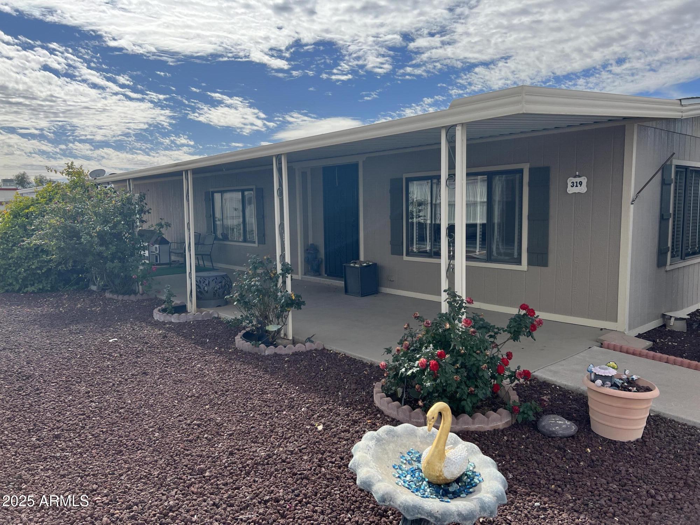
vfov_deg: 53.1
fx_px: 526
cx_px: 350
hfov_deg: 67.3
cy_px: 262
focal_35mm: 26
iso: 50
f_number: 1.5
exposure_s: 1/4630
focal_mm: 5.7
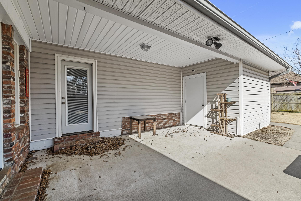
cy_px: 100
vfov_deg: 77.3
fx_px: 125
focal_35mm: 15
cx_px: 150
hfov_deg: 100.4
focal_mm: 10
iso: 200
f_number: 7.1
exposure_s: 1/50
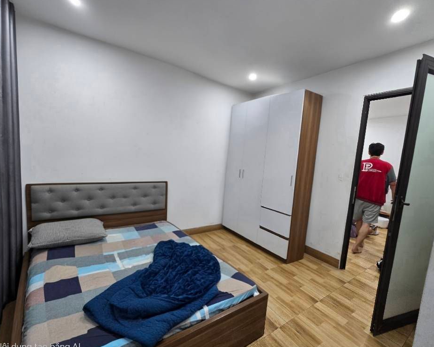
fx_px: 180
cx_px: 218
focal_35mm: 14
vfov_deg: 88.0
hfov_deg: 100.7
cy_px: 177
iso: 200
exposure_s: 1/50.3
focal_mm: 2.2
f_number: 2.2
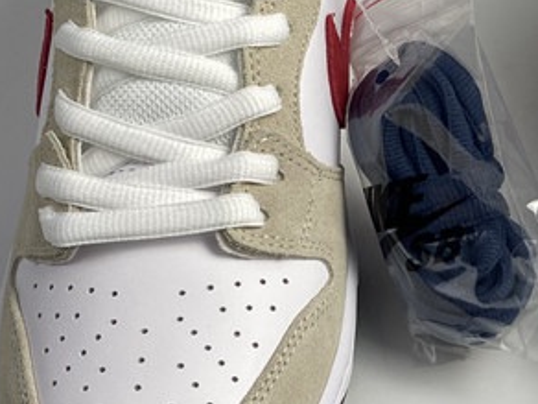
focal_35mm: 89
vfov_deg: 16.6
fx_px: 1383
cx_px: 532
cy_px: 153
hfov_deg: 21.3
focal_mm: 4.25
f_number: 1.8
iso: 32
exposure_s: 1/104
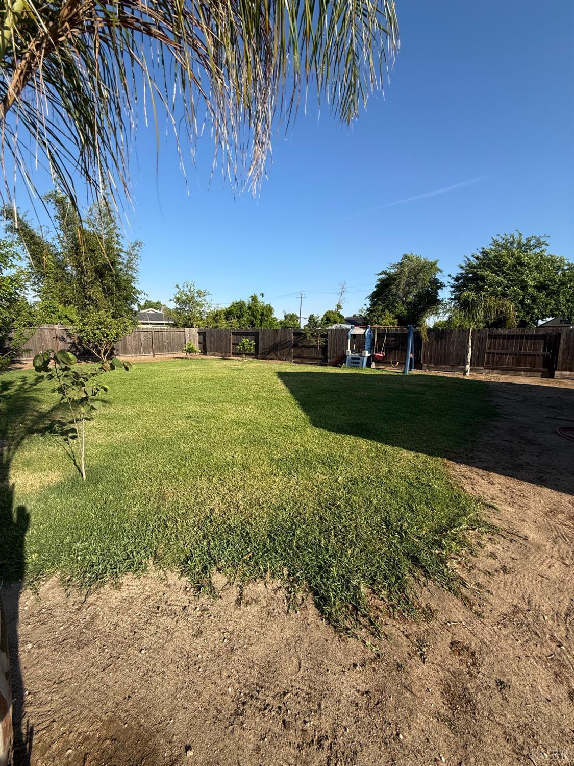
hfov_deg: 85.7
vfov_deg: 102.1
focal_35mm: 14
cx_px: 287
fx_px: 310
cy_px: 383
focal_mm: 2.22
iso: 50
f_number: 2.2
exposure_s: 1/1497
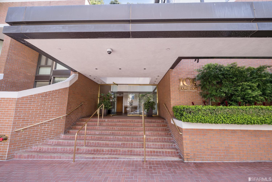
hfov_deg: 104.3
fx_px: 106
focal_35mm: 14
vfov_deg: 81.2
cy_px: 91
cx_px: 136
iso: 125
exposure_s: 1/40
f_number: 8
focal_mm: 14
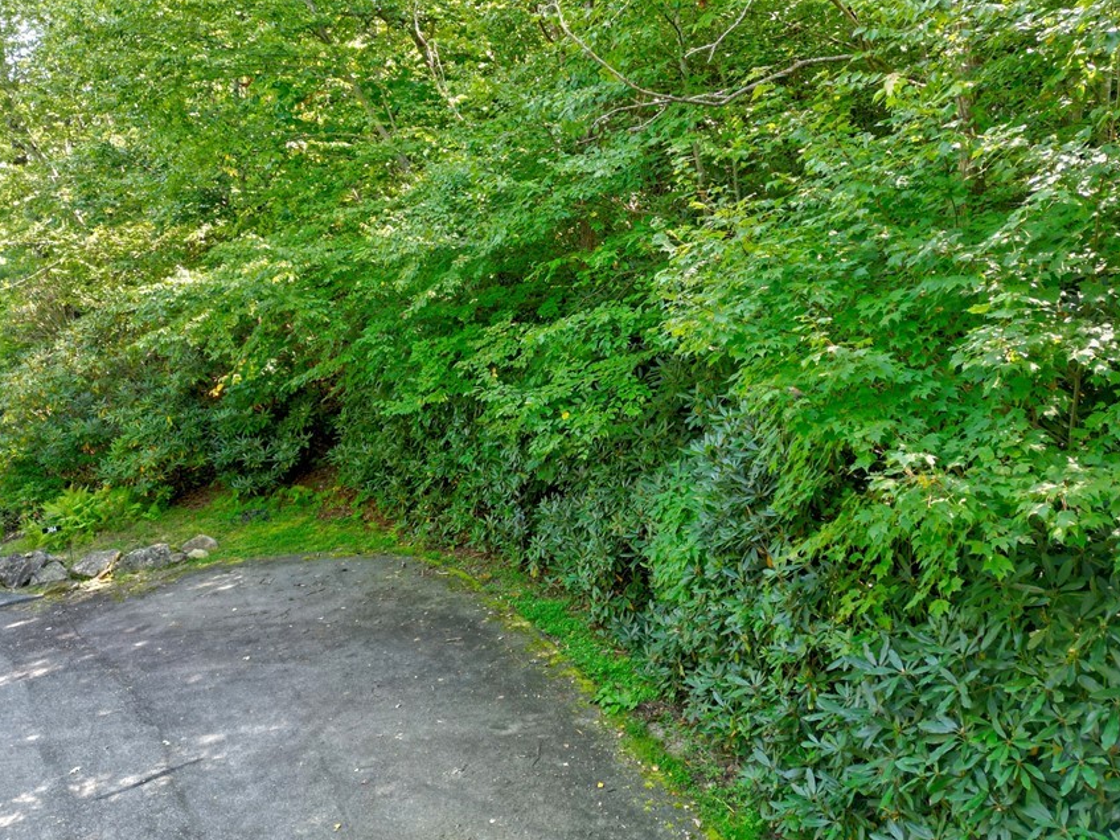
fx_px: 938
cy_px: 353
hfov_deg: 61.7
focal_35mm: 29
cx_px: 563
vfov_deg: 48.0
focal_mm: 6.7
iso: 110
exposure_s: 1/60
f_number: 1.7
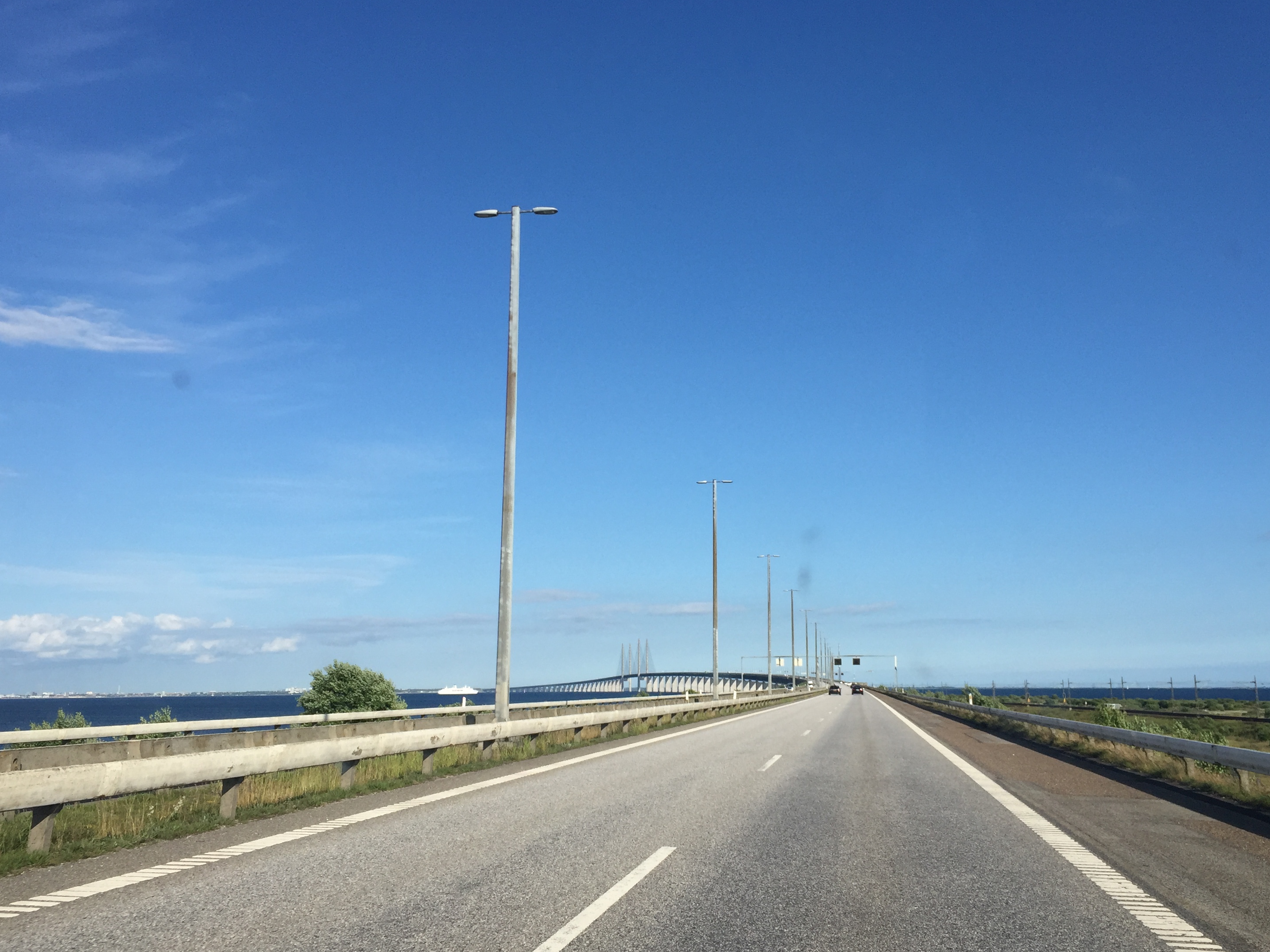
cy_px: 500
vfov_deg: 42.9
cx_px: 687
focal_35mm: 33
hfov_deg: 55.3
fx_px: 1211
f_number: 2.2
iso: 32
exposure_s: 1/2475
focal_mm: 4.15
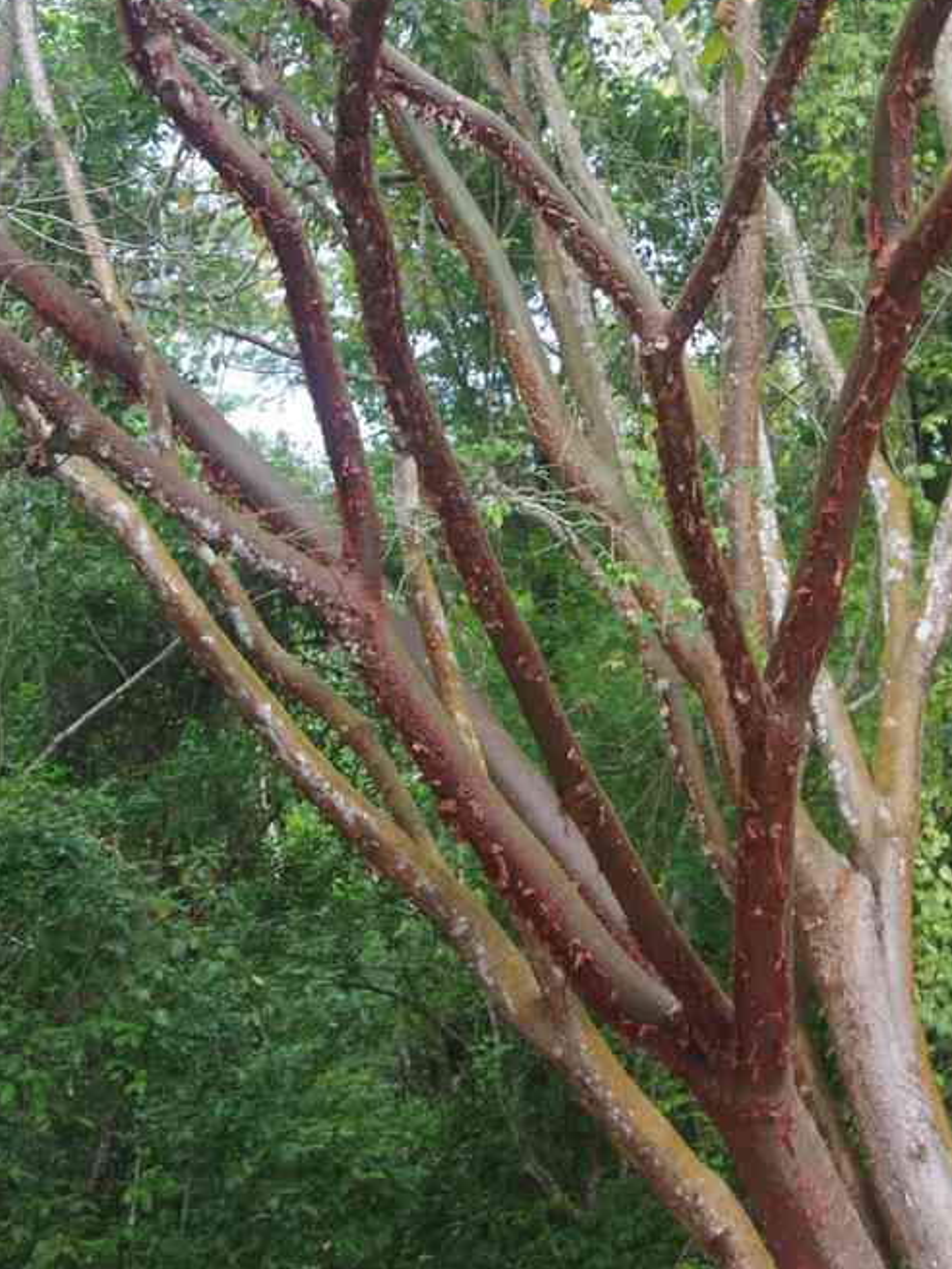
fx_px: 2310
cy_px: 535
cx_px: 606
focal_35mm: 63
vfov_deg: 30.7
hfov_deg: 23.2
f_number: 6.3
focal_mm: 29.4
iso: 800
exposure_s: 1/60
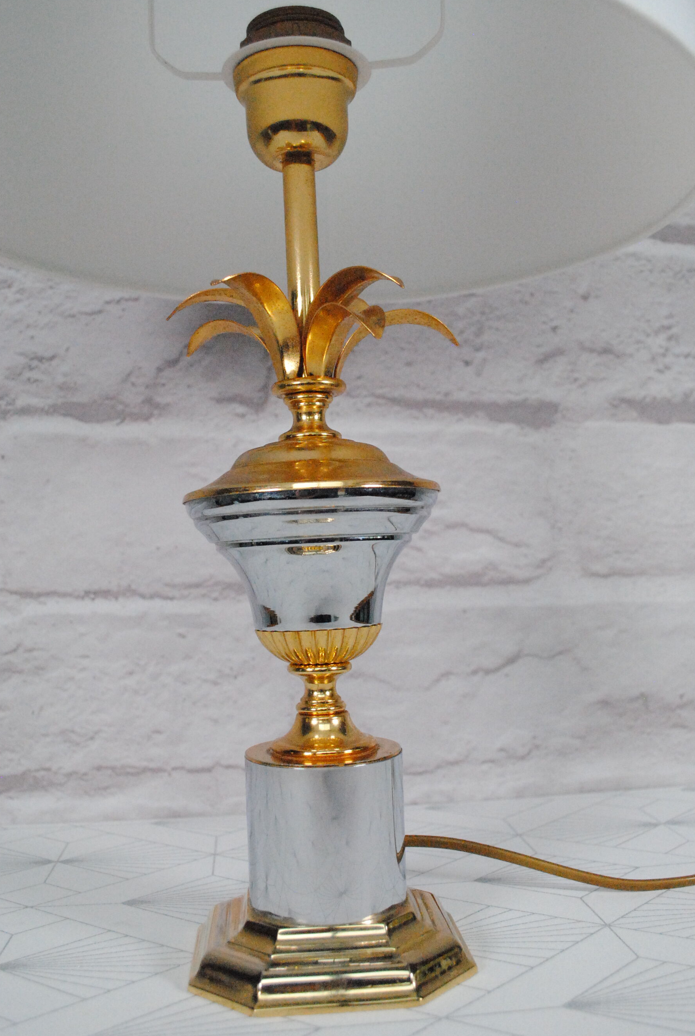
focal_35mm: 36
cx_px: 361
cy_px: 513
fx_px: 1038
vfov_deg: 53.0
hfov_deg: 37.0
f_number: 5.6
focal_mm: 22
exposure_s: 1/3200
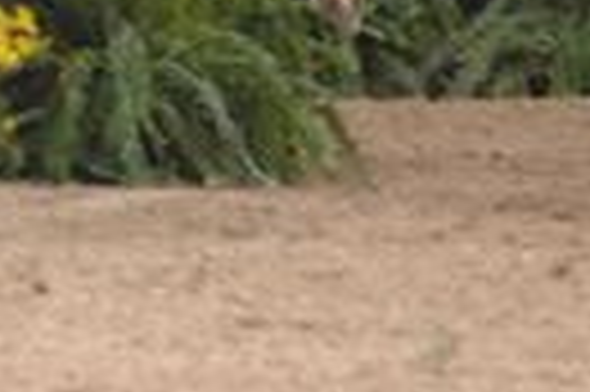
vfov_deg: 0.9
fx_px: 23996
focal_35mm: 1466
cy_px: -556
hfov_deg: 1.4
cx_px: -414
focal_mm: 200
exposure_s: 1/320
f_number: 2.8
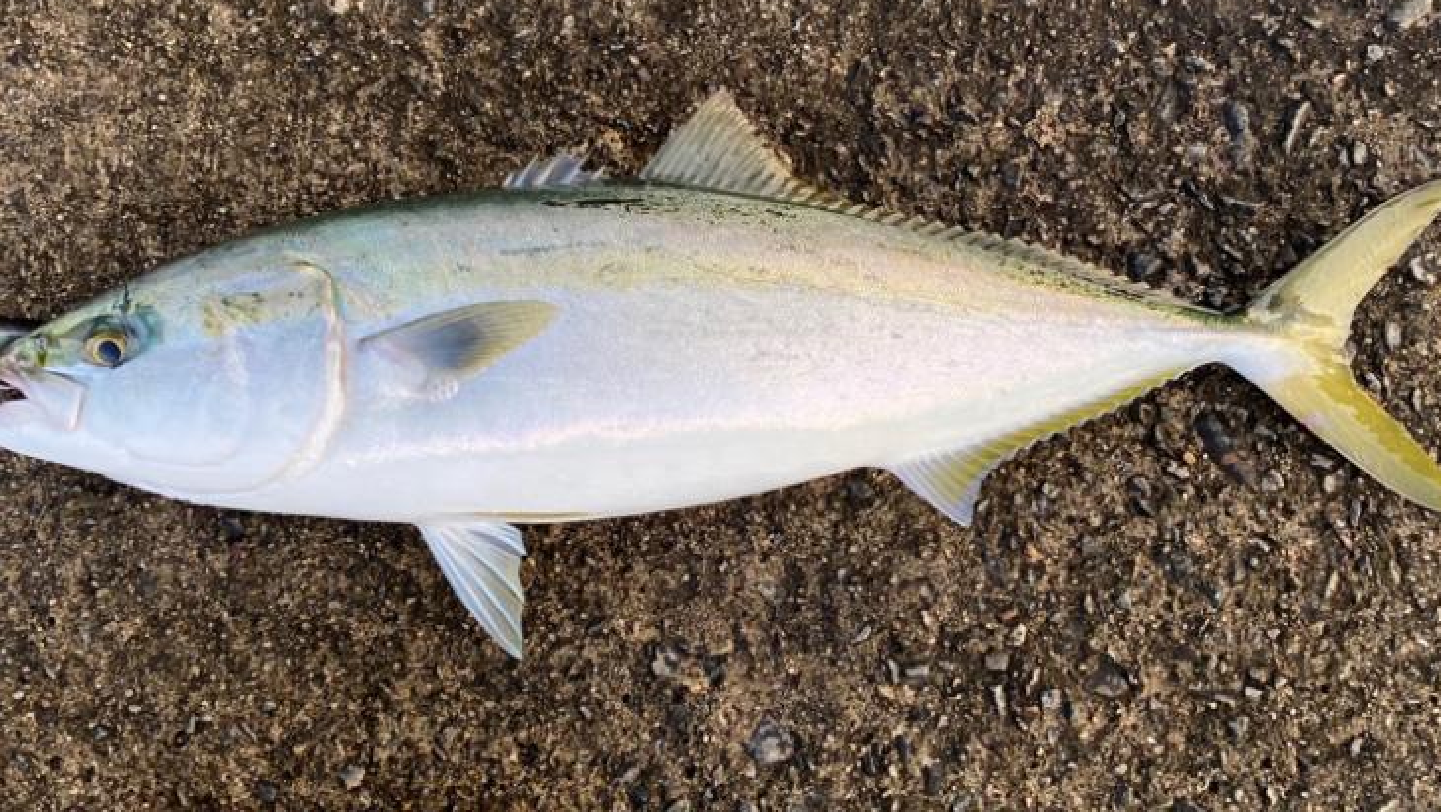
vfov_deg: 30.2
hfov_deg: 51.6
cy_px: 540
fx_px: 1491
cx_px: 705
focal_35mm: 39
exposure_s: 1/172
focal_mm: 4.25
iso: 32
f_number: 1.8
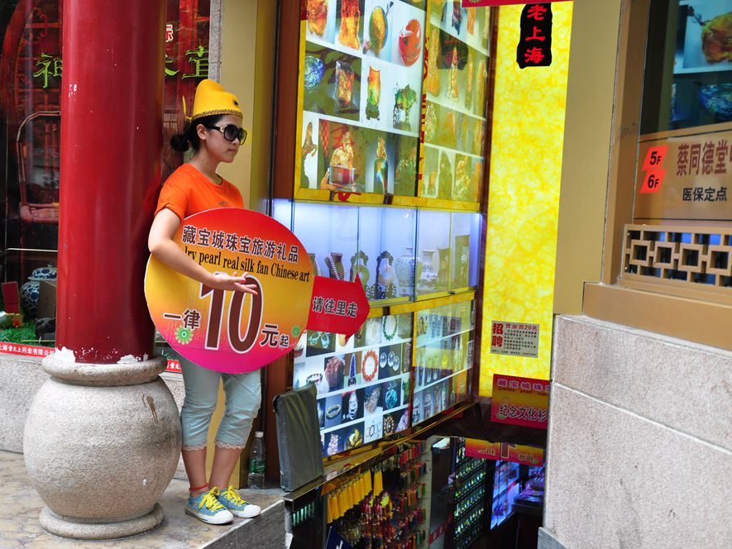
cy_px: 274
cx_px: 314
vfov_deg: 29.1
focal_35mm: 50
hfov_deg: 38.1
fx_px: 1057
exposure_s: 1/40
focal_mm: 30
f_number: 8
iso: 200
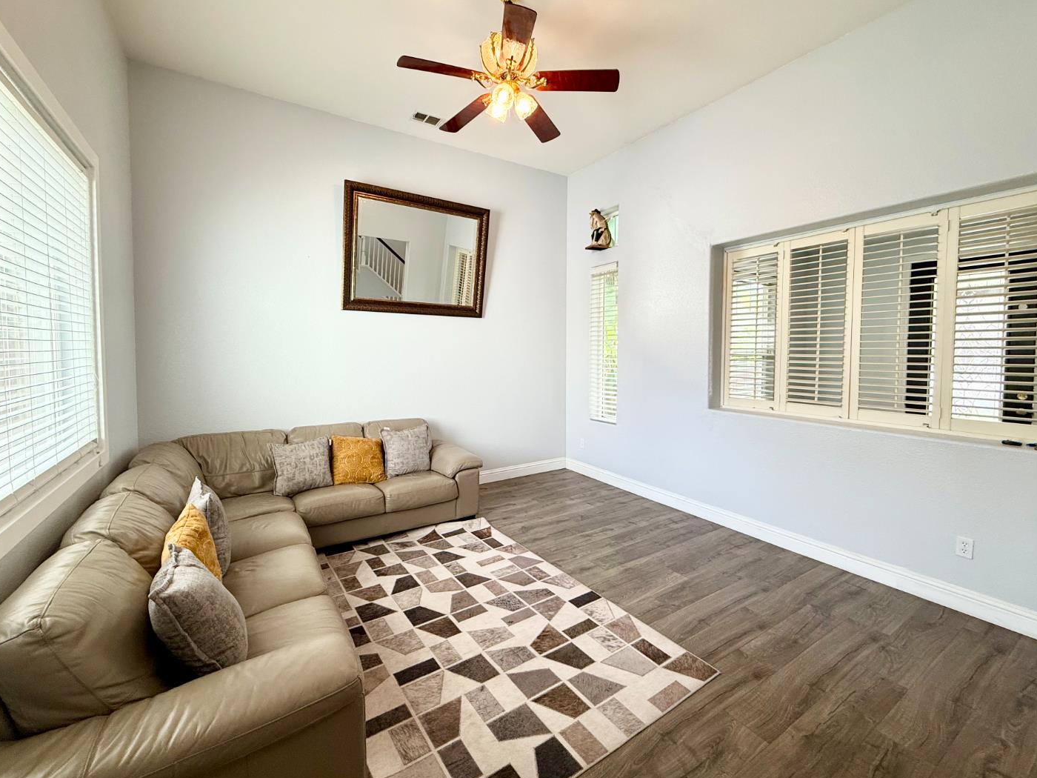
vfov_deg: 81.7
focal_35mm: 15
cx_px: 522
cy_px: 369
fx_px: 449
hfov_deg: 98.2
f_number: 2.2
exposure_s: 1/120
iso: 100
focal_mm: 2.22
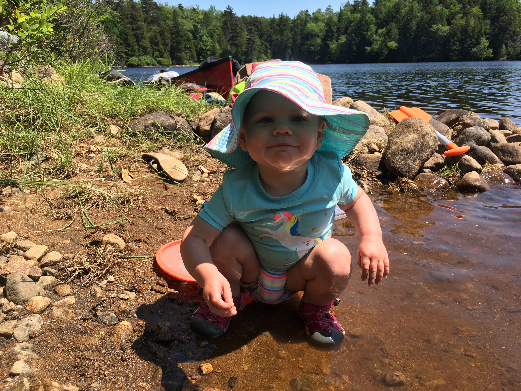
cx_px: 260
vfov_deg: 48.2
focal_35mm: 29
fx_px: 436
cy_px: 196
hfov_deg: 61.7
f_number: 2.2
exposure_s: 1/810
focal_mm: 4.15
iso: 25
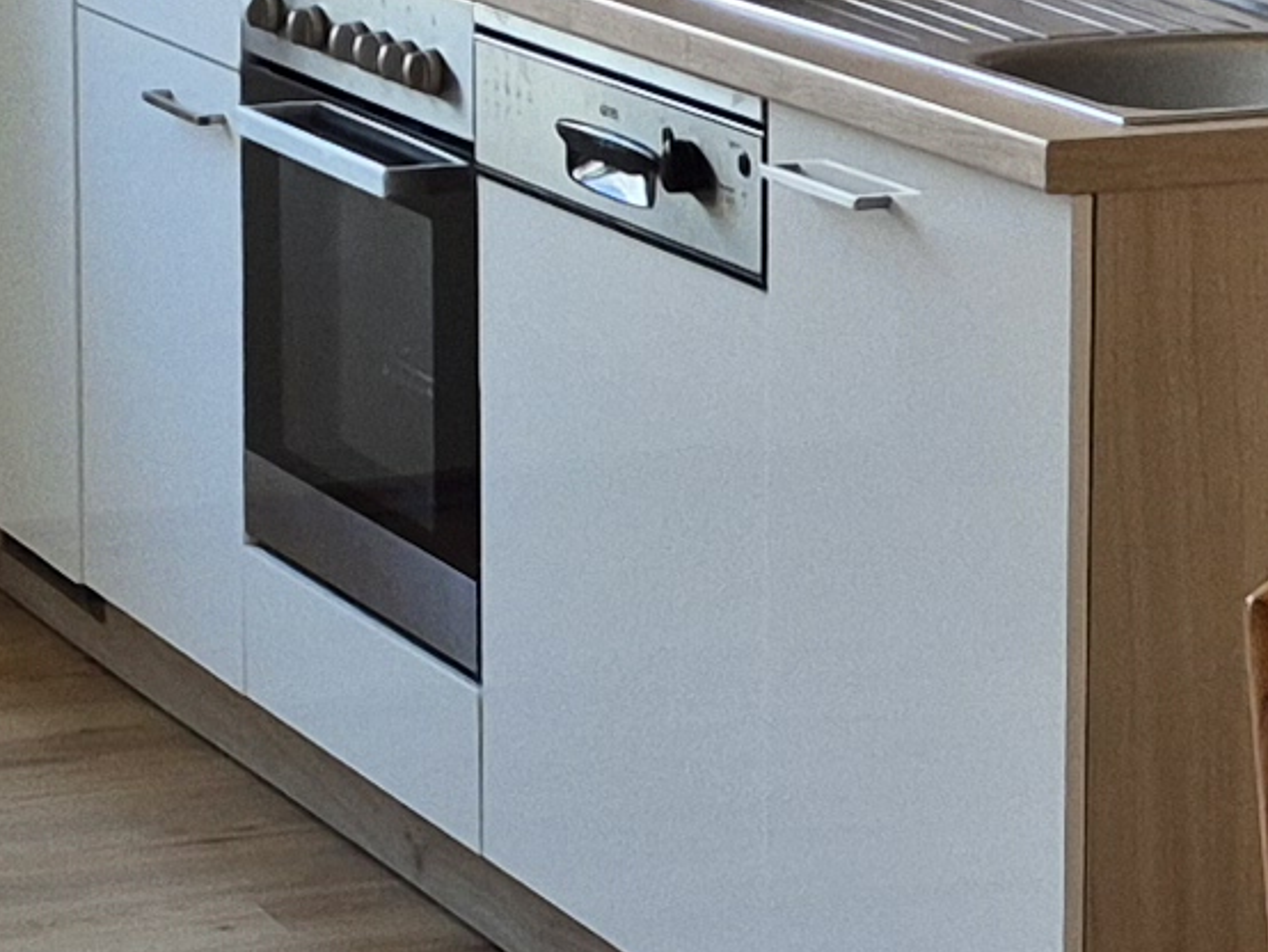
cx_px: 604
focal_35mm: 166
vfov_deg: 8.9
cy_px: 227
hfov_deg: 11.9
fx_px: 6083
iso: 100
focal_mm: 5.4
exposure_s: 1/180
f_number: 1.8
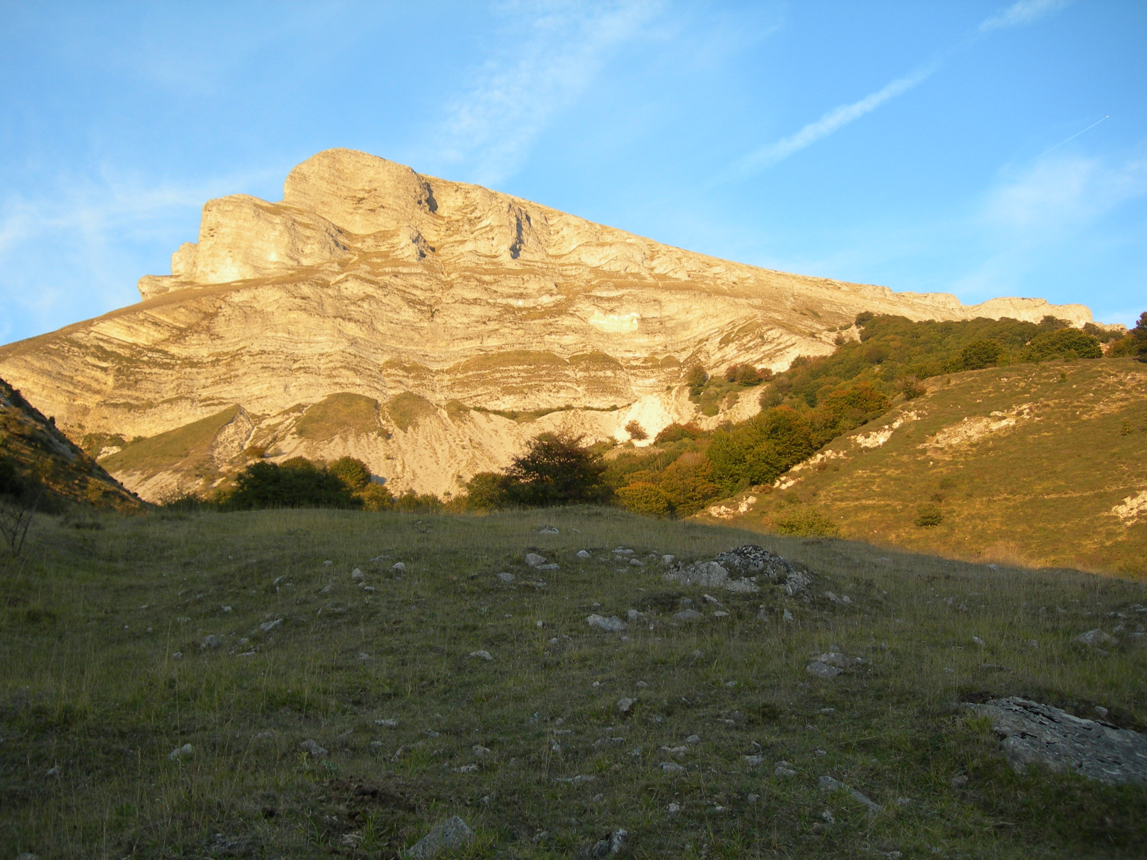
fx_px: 1259
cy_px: 430
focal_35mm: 38
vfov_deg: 37.7
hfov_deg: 49.0
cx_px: 574
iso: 50
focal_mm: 7.8
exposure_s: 1/180
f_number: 2.8
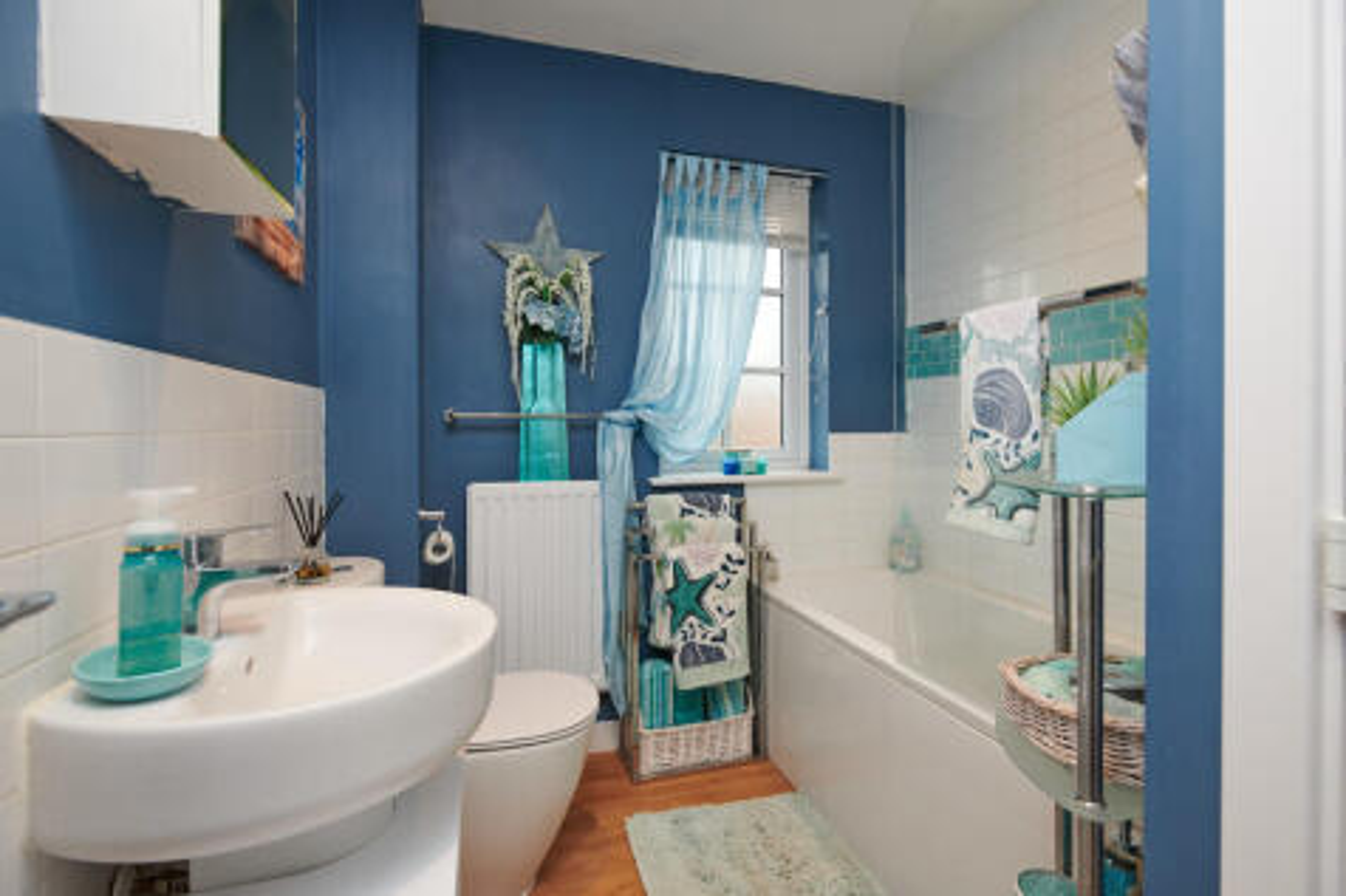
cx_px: 673
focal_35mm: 17
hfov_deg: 93.3
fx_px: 635
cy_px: 448
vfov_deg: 70.4
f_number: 7.1
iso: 400
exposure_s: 1/60
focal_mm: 17
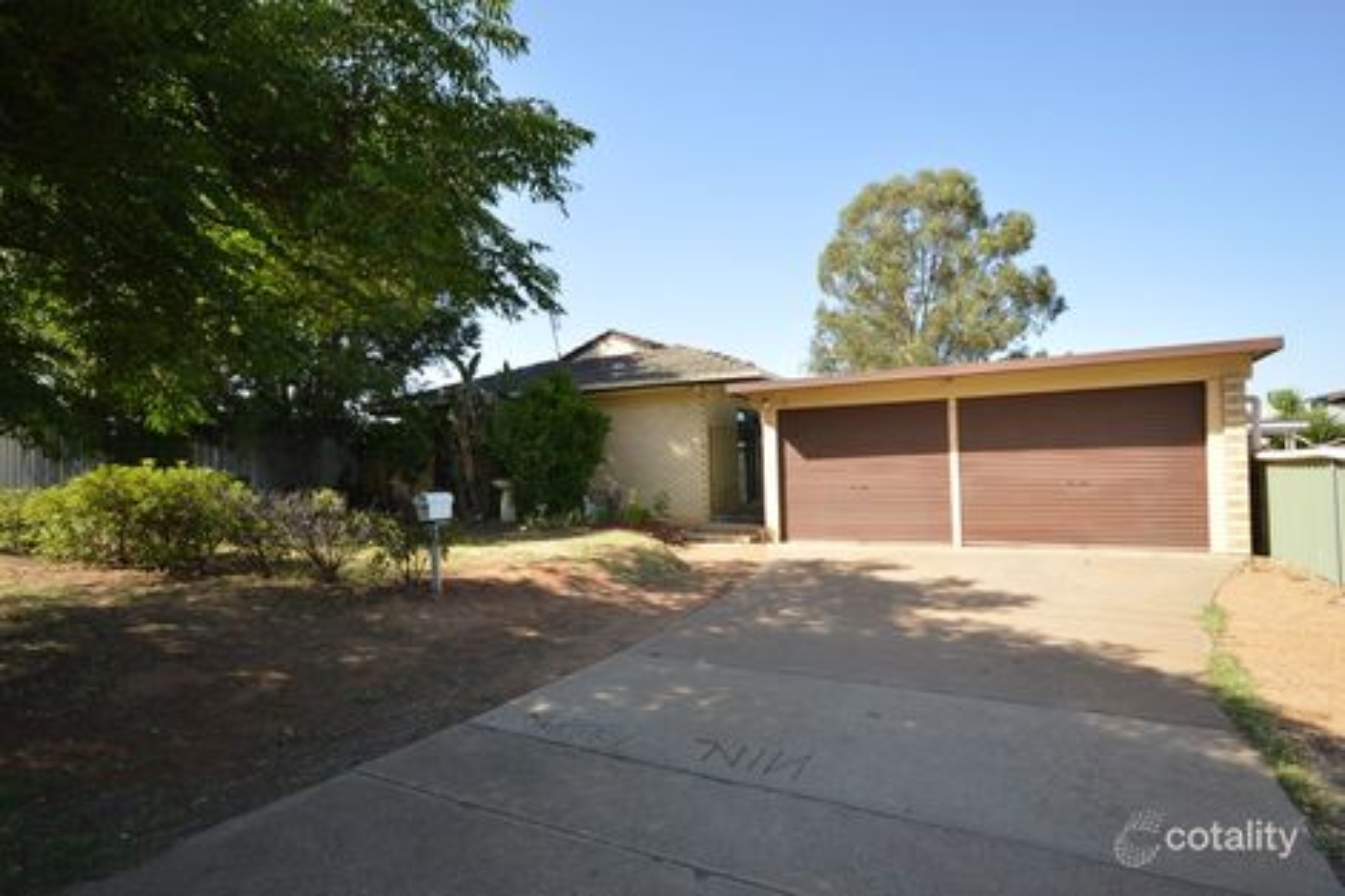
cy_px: 448
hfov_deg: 90.0
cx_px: 672
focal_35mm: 18
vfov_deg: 67.3
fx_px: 672
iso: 100
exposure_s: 1/160
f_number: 6.3
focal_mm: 12
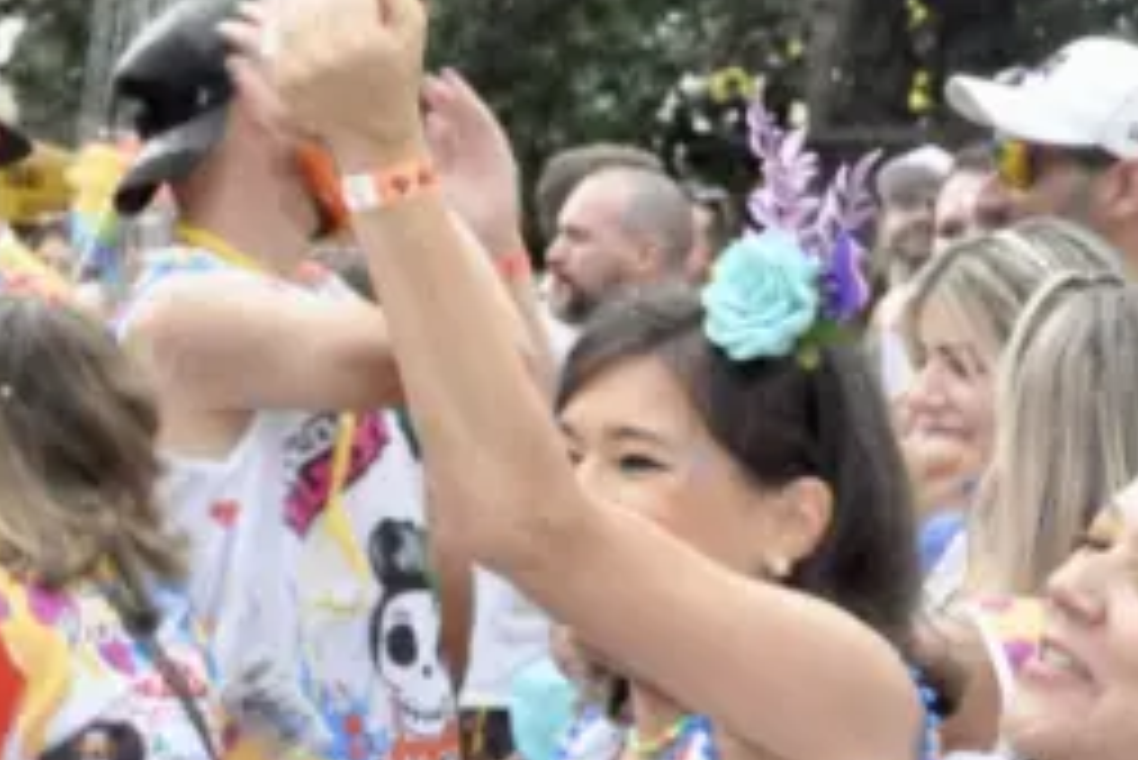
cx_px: 36
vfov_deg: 5.7
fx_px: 7591
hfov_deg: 8.5
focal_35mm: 240
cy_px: 214
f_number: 9
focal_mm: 58
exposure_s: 1/80
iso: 5000
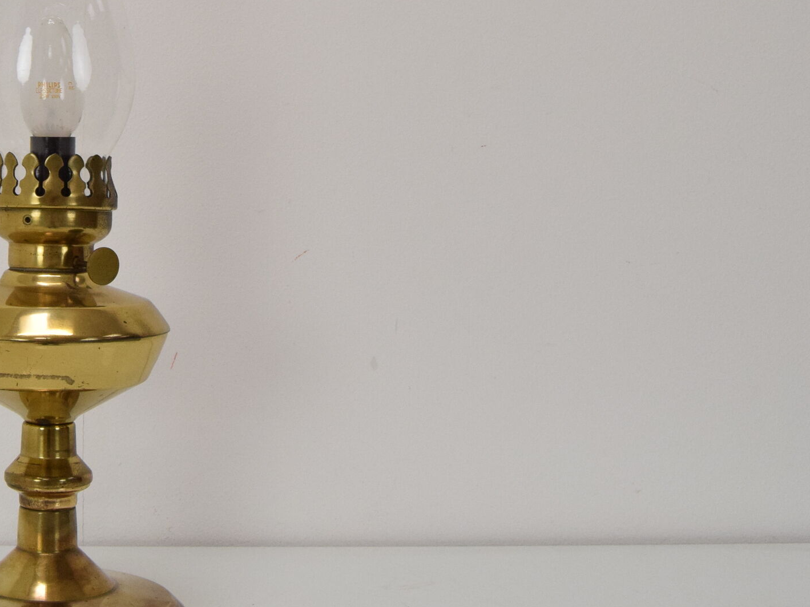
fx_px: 1638
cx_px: 52
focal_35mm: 70
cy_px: 116
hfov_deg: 26.6
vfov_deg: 20.7
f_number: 9
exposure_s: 1/320
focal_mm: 23
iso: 1600
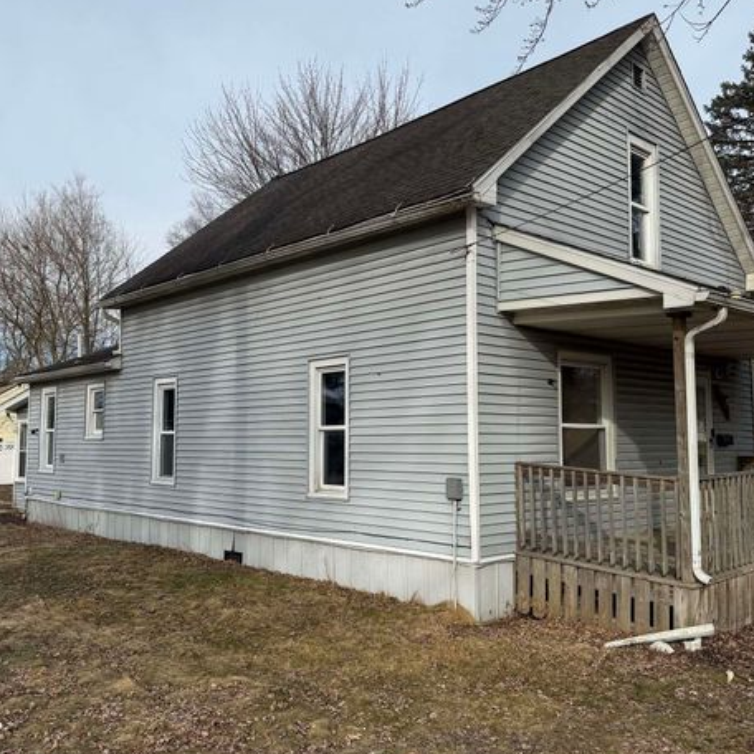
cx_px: 359
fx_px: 764
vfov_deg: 52.5
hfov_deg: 52.5
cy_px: 375
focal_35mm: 31
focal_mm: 6.76
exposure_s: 1/4167
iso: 80
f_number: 1.78
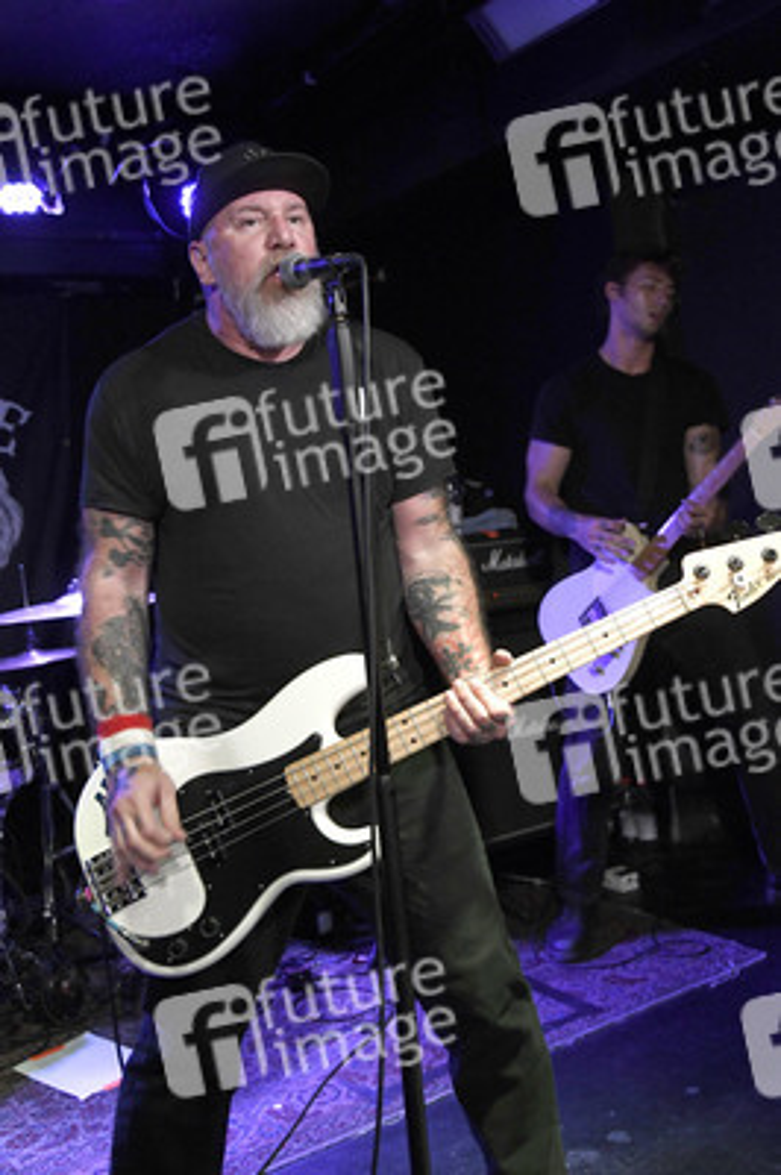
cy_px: 588
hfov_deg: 41.0
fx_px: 1043
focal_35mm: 32
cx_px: 390
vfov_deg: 58.8
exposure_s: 1/125
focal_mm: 32
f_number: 4
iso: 3200
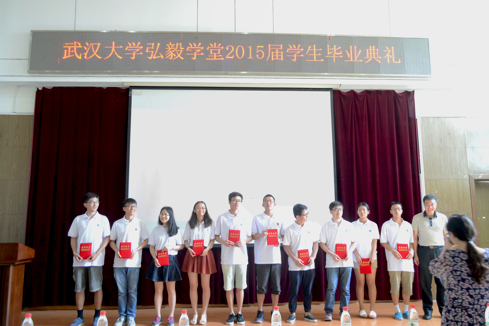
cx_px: 244
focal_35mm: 30
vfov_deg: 43.6
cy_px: 163
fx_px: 407
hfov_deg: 61.9
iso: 800
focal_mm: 20
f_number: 5
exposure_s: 1/15
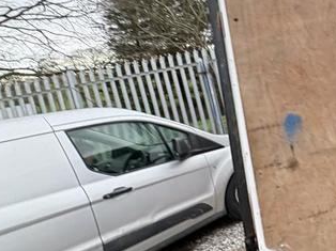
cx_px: 436
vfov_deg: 35.2
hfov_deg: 33.9
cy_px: 65
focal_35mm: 40
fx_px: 388
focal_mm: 2.22
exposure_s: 1/99
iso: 125
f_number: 2.2
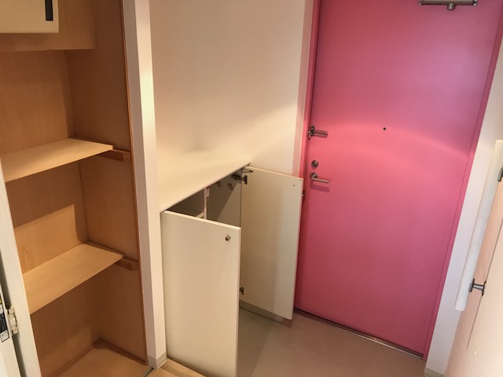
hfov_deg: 63.4
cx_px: 252
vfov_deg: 49.7
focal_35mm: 28
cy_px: 188
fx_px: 407
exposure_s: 1/17
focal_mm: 3.99
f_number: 1.8
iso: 50
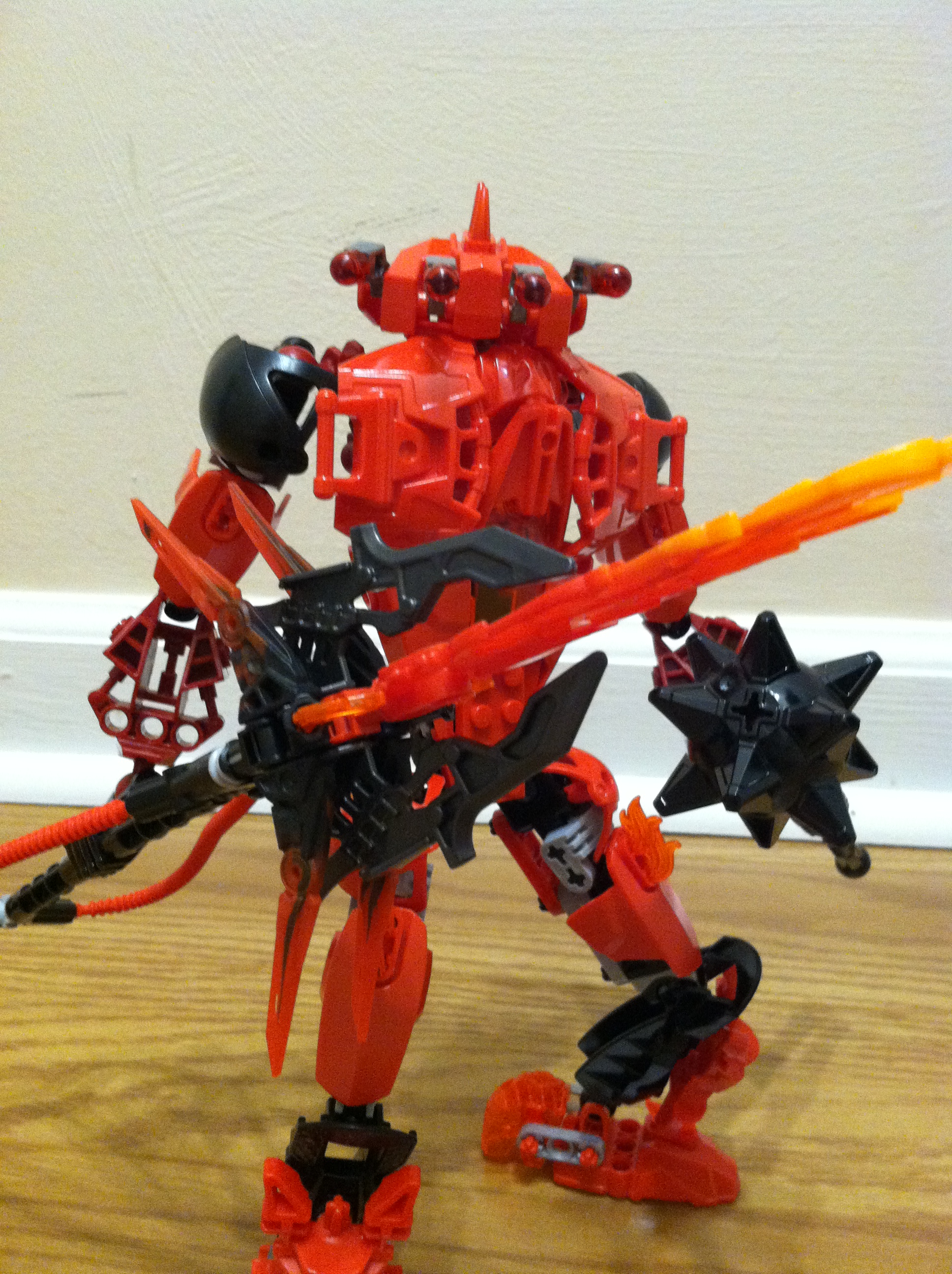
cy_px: 637
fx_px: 1287
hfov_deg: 40.6
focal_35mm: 35
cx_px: 476
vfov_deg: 52.7
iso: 500
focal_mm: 3.85
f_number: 2.8
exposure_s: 1/15
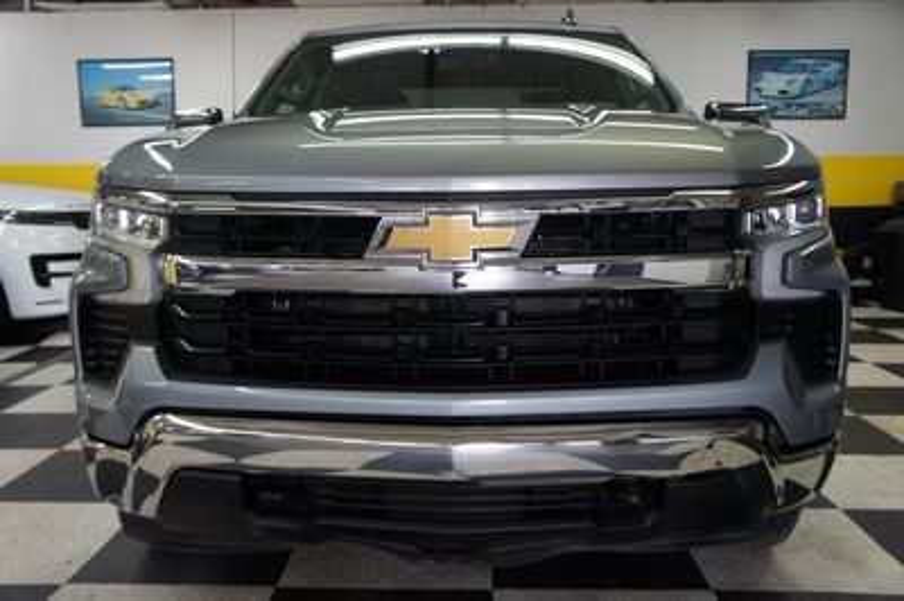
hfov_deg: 59.5
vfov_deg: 41.6
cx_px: 452
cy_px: 300
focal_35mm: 32
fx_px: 790
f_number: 4
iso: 200
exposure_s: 1/40
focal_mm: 21
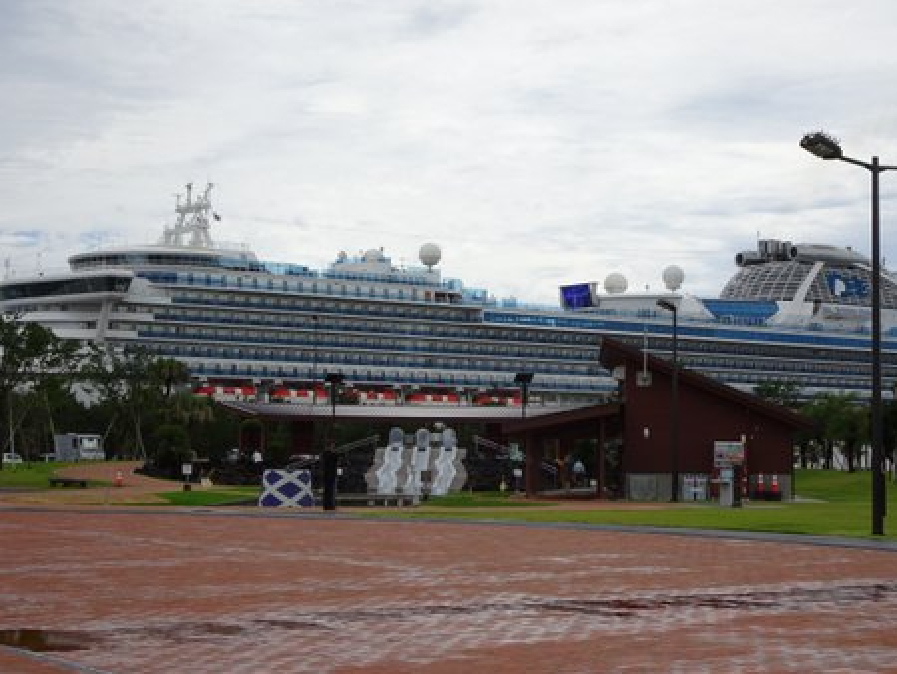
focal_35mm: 64
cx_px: 462
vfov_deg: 22.9
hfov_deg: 30.2
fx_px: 1659
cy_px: 319
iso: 80
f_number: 4.5
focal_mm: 10.23
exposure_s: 1/800
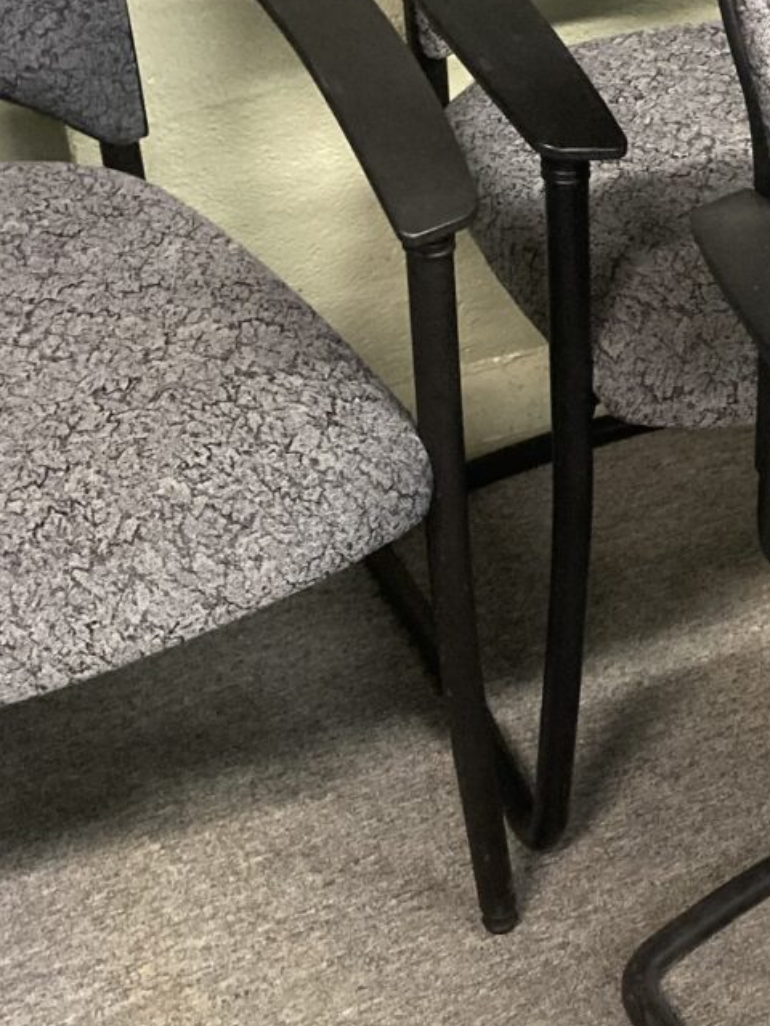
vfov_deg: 27.7
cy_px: 624
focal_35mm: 70
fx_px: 2076
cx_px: 948
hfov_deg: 19.6
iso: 320
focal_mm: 3.99
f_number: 1.8
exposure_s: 1/30
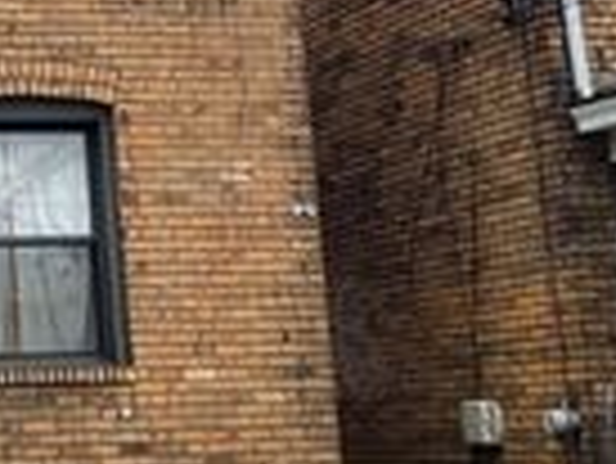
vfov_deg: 15.5
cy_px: 124
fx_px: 1692
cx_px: -220
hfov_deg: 18.9
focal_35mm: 95
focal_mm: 4.2
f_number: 1.6
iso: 32
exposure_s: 1/1024
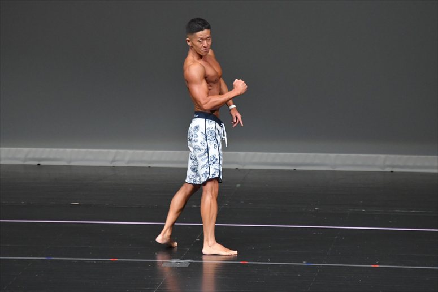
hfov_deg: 6.0
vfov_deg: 4.0
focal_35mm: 345
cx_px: 219
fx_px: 4196
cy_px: 146
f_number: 5.6
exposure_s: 1/400
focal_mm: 230
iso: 4000
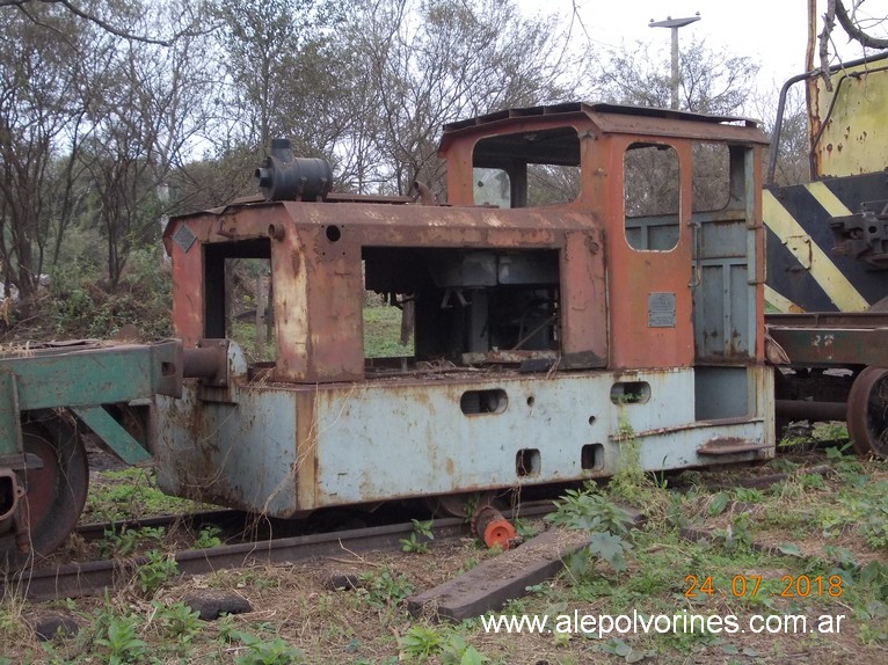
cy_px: 332
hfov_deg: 32.2
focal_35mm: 60
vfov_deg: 24.4
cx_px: 444
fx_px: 1539
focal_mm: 8.5
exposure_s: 1/60
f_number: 4
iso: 180
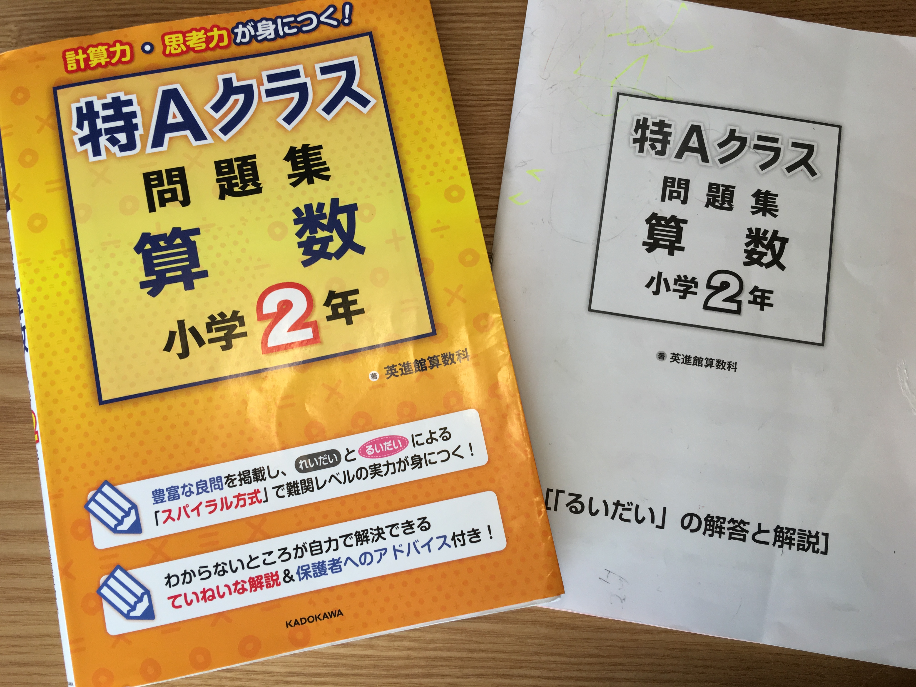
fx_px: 767
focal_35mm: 29
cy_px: 344
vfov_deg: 48.2
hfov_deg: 61.7
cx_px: 458
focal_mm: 4.15
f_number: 2.2
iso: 40
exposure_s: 1/120
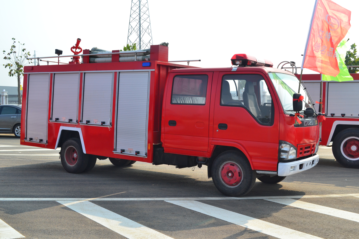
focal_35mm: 42
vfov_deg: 31.9
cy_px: 120
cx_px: 180
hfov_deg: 46.4
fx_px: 419
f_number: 11
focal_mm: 28
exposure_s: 1/400
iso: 400
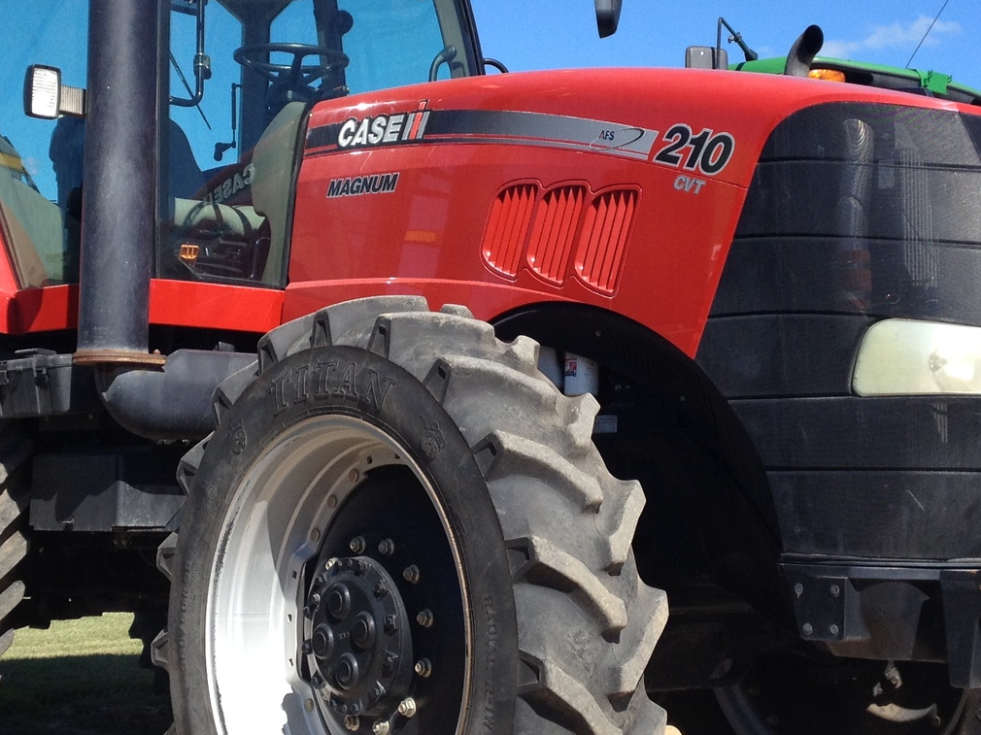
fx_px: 2012
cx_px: 458
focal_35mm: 71
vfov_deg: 20.7
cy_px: 304
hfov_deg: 27.4
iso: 50
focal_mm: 4.28
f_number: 2.4
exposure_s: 1/1151
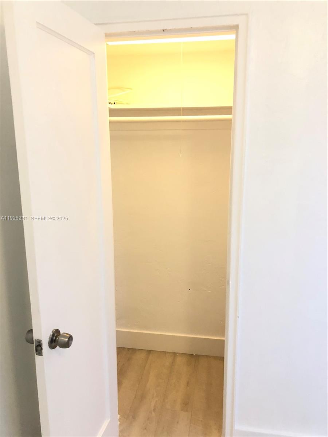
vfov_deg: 63.4
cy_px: 218
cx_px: 164
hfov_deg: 49.7
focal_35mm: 28
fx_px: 354
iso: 80
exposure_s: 1/15
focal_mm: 4
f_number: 1.8
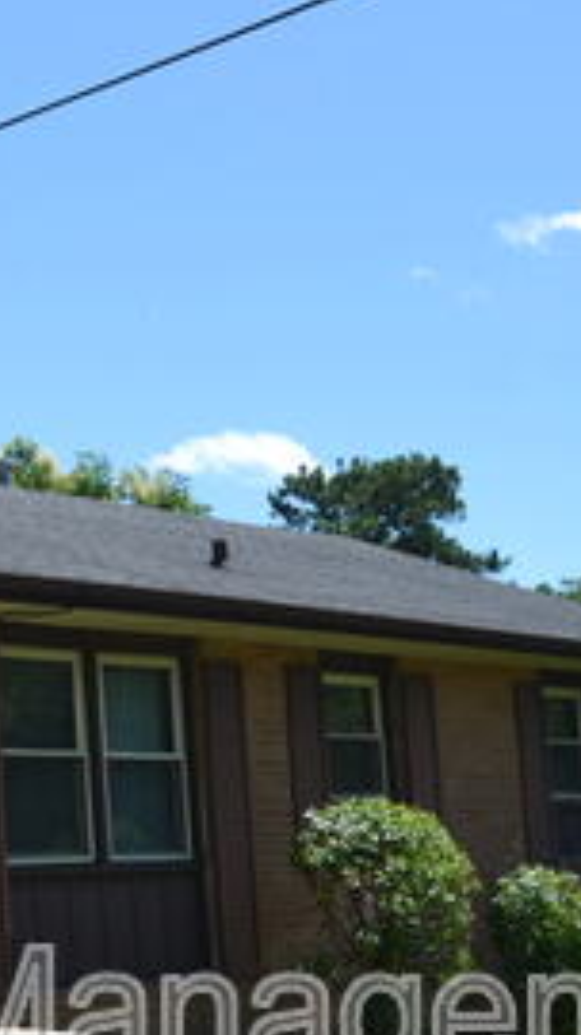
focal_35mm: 65
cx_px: -294
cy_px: 605
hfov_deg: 16.8
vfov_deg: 32.3
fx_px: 1784
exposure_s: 1/250
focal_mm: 14
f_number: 8
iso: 100
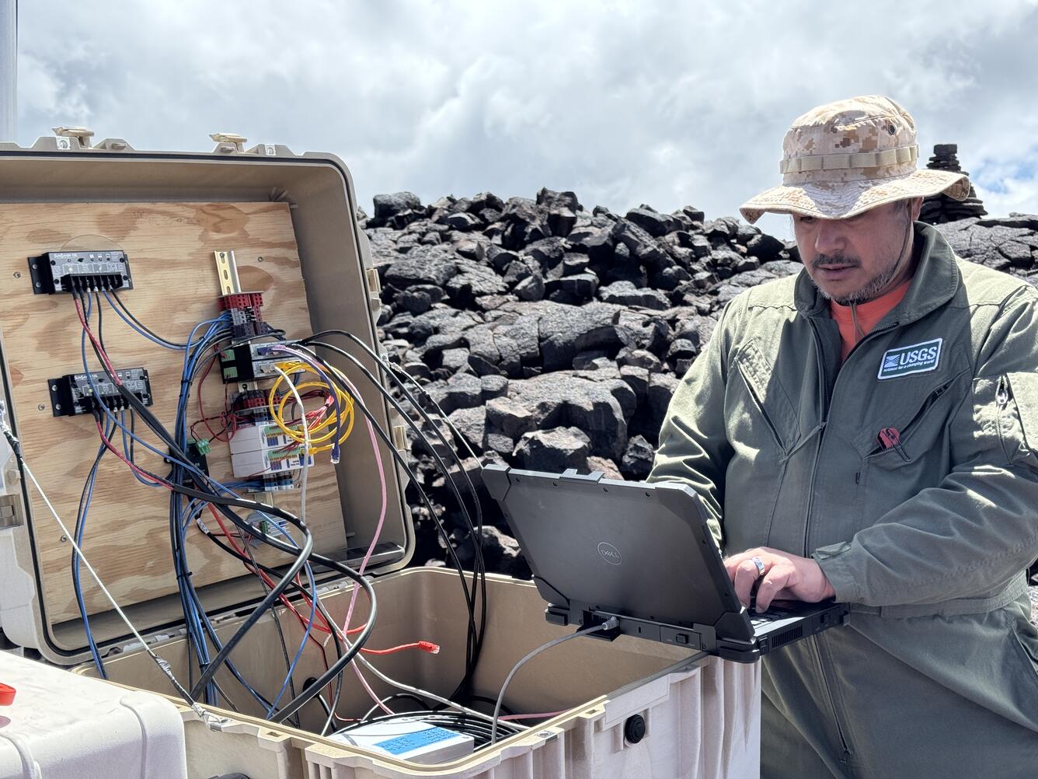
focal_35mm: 48
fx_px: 1439
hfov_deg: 39.7
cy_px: 390
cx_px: 519
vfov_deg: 30.3
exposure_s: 1/2833
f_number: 1.78
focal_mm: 6.76
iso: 64
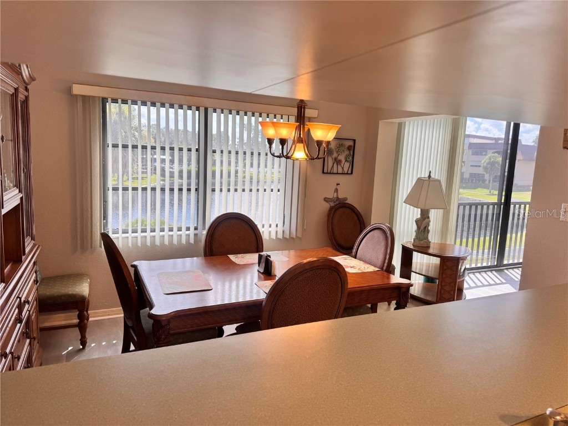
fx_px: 394
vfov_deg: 56.8
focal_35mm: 24
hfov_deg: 71.6
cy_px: 213
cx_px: 284
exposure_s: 1/136
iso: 50
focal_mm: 6.76
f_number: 1.78
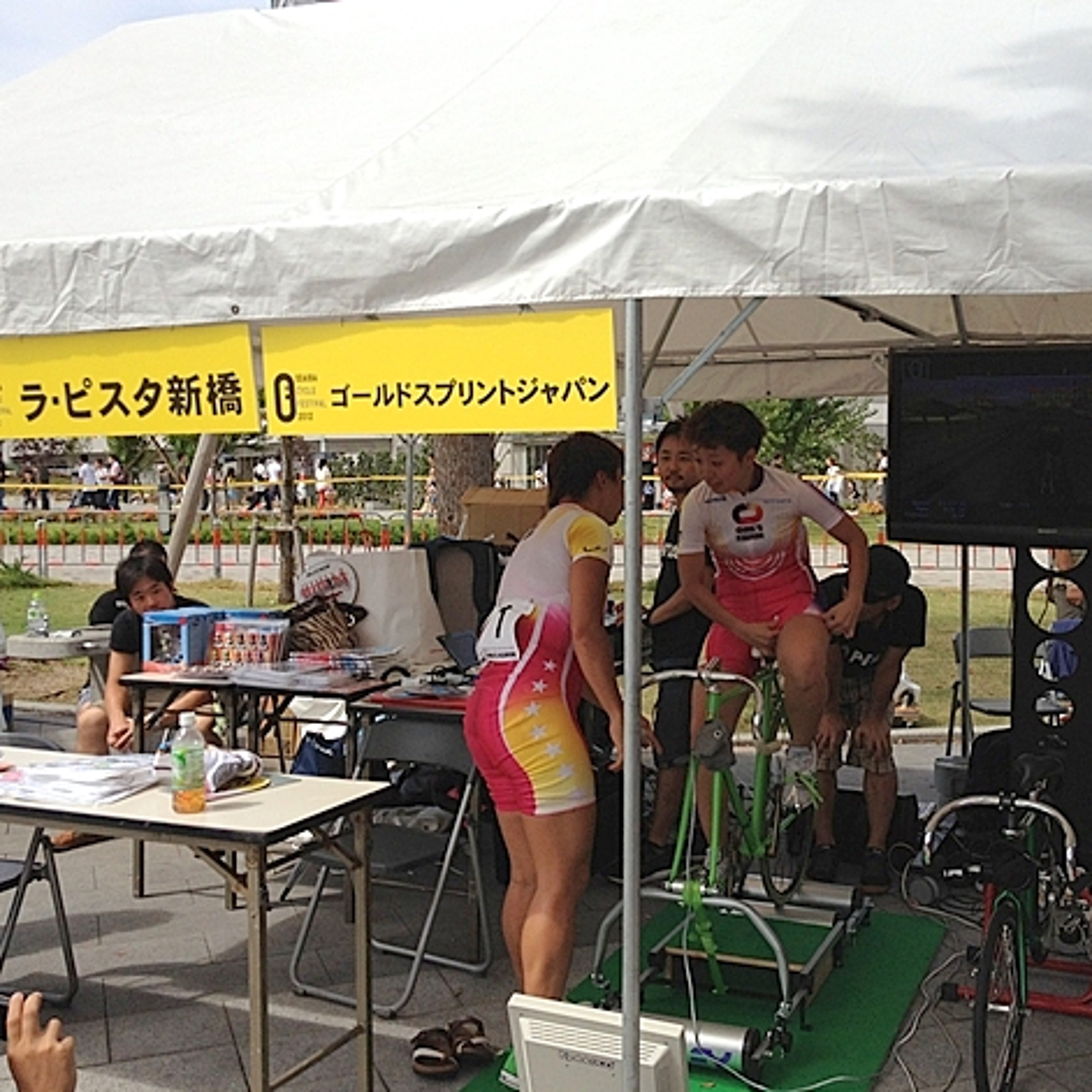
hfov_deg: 39.8
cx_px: 672
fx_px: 1499
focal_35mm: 42
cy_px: 540
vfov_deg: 40.0
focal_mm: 4.28
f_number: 2.4
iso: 64
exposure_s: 1/1727
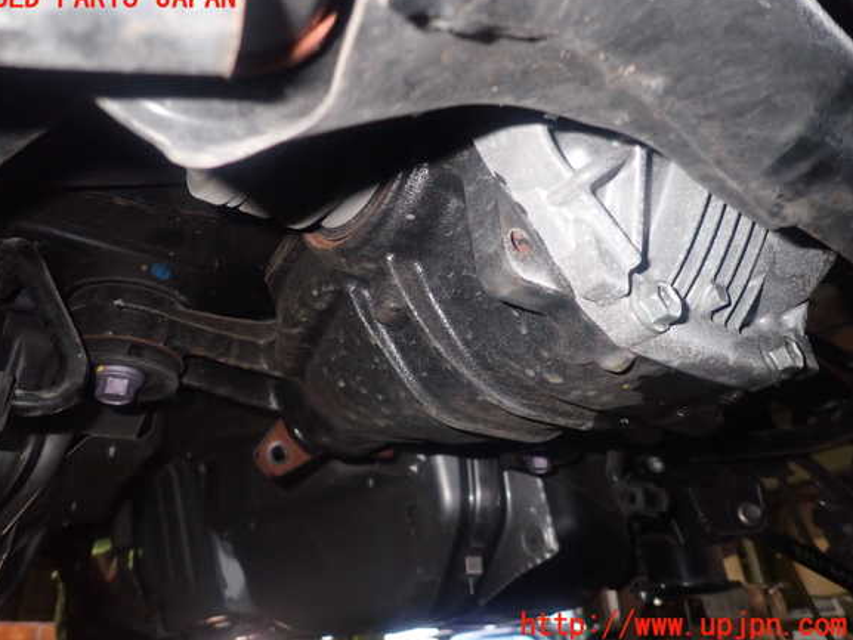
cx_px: 411
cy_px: 312
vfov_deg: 53.1
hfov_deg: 67.3
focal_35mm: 26
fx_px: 641
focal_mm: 4.5
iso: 500
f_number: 5.6
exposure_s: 1/30
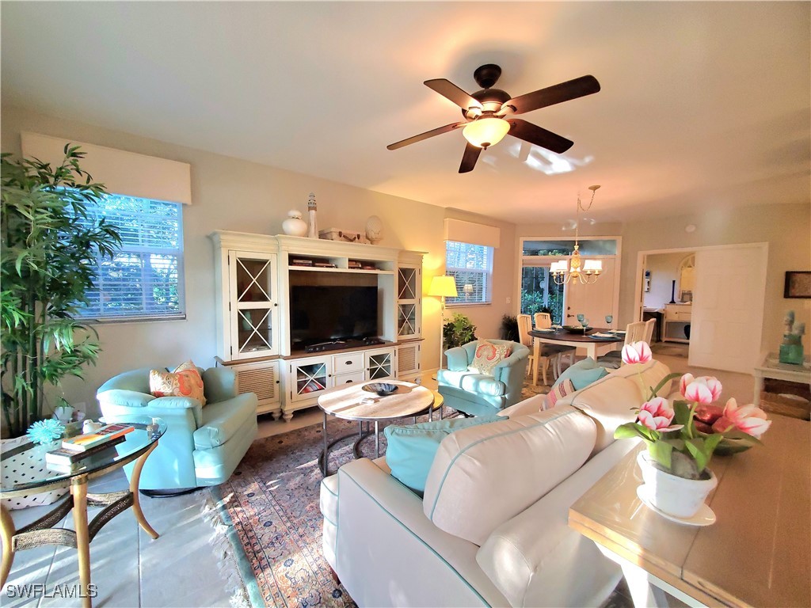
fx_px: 305
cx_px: 406
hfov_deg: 106.2
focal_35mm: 13
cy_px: 304
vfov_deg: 89.9
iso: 250
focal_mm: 1.8
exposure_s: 1/60.2
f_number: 2.2
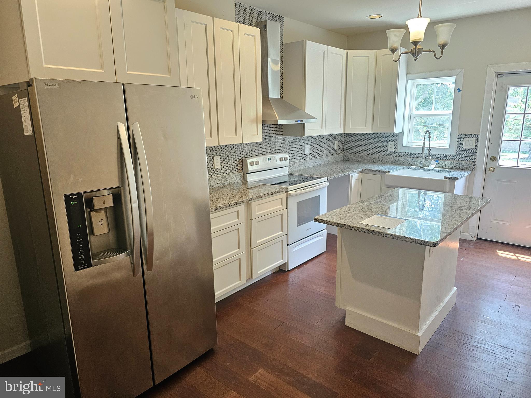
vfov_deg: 58.9
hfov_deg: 73.9
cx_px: 266
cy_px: 199
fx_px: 353
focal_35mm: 23
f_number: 1.7
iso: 640
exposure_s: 1/120
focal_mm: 6.3
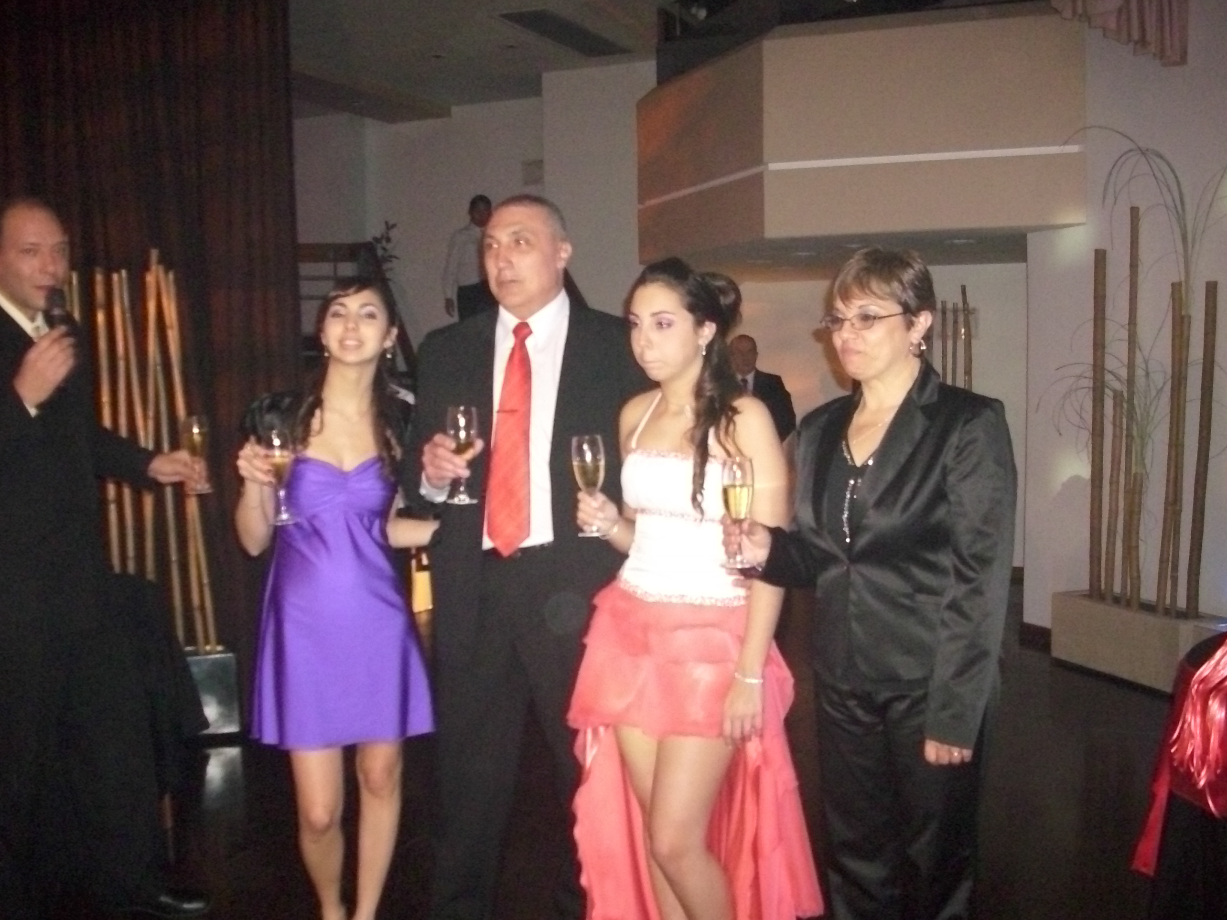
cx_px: 650
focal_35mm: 34
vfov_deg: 41.8
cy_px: 481
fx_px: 1205
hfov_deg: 53.9
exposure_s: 1/30
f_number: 2.8
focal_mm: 6.2
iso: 400
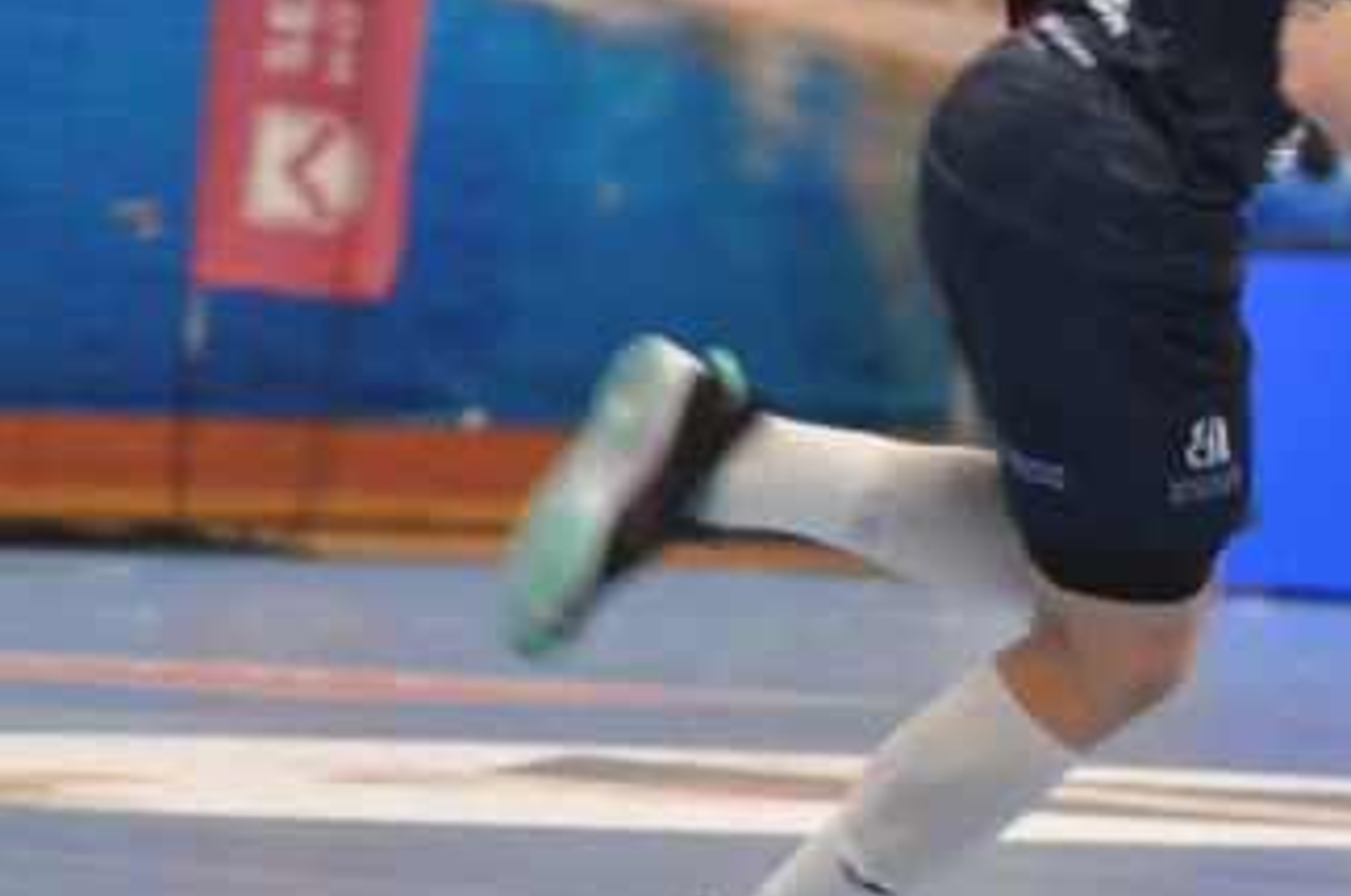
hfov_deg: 4.8
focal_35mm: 427
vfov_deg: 3.2
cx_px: 1530
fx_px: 16000
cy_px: -21
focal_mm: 120
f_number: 4.2
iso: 1400
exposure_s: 1/200
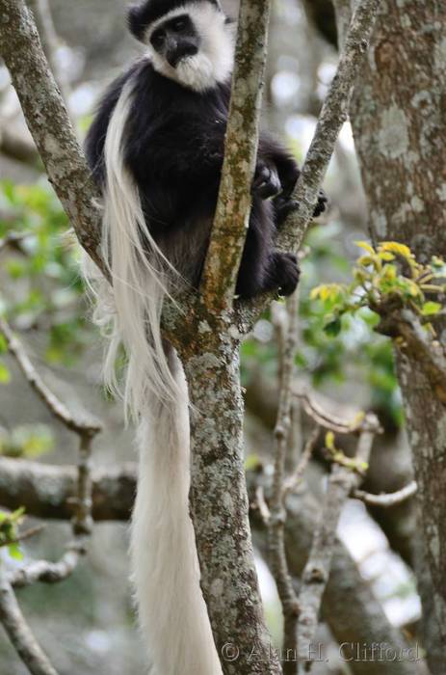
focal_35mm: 300
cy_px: 338
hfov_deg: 4.6
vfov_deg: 6.9
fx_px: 5605
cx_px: 223
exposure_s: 1/60
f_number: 5.6
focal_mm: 200
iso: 100
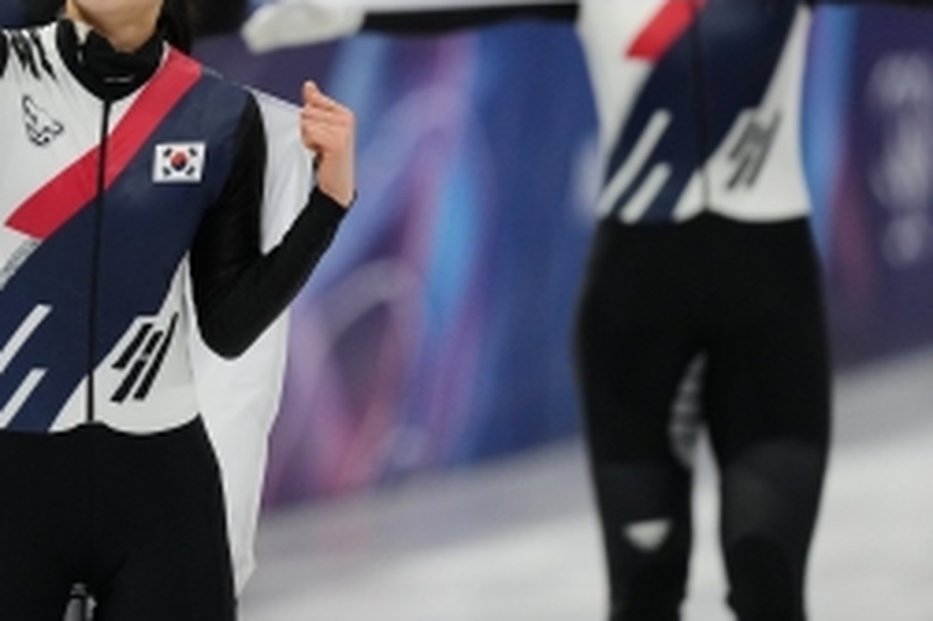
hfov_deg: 3.1
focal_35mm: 657
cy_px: 152
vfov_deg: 2.1
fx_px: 17015
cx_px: 160
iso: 2500
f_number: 2.8
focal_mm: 300
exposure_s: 1/2000
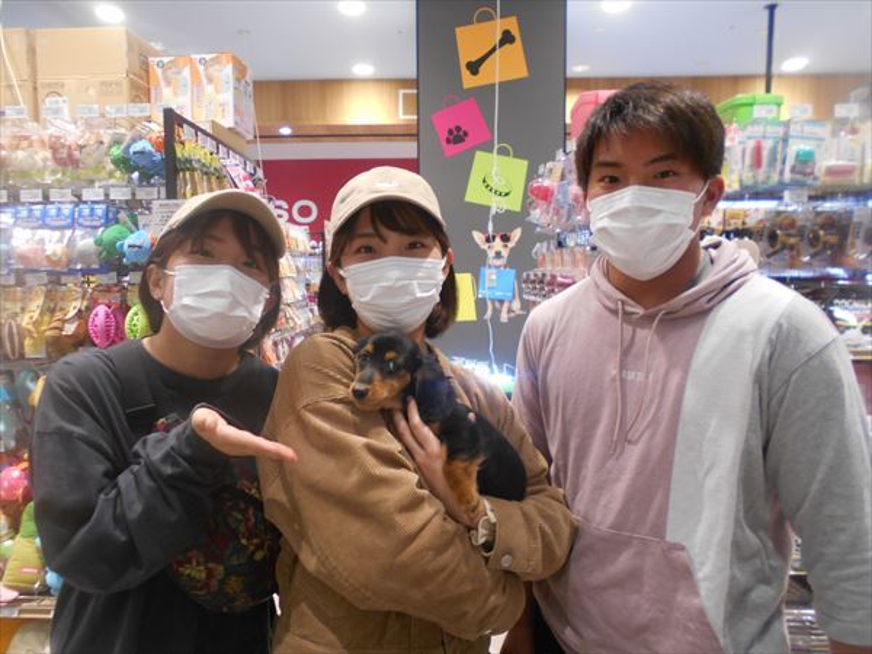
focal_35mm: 26
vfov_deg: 53.1
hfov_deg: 67.3
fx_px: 655
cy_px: 327
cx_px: 436
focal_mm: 4.6
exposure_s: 1/30
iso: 280
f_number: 3.2
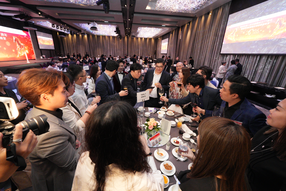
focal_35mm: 14
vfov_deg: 81.2
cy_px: 96
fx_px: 111
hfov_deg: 104.3
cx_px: 143
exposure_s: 1/100
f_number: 8
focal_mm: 14
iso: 8000
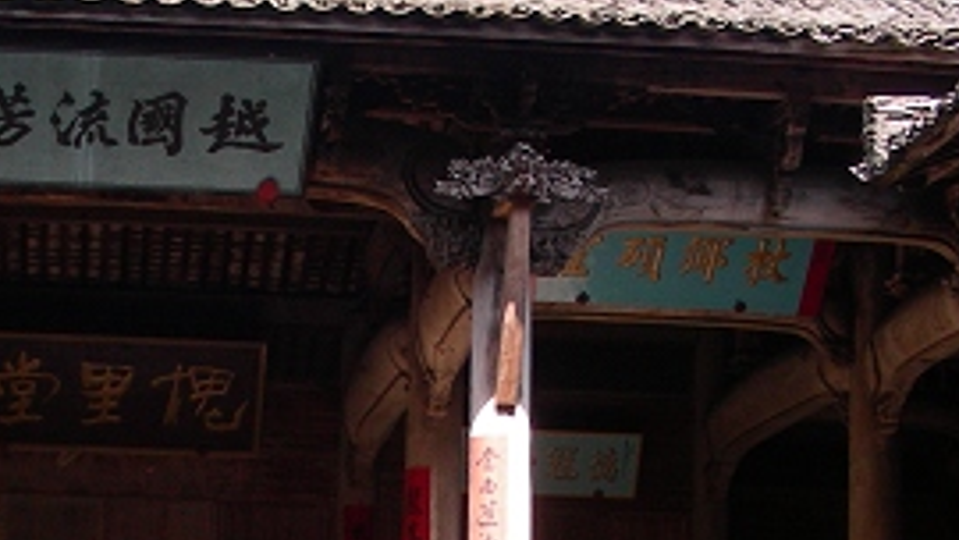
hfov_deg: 23.7
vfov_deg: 13.3
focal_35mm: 89
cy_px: 606
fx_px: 2264
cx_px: 259
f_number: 3.5
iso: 50
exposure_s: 1/119
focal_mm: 6.3
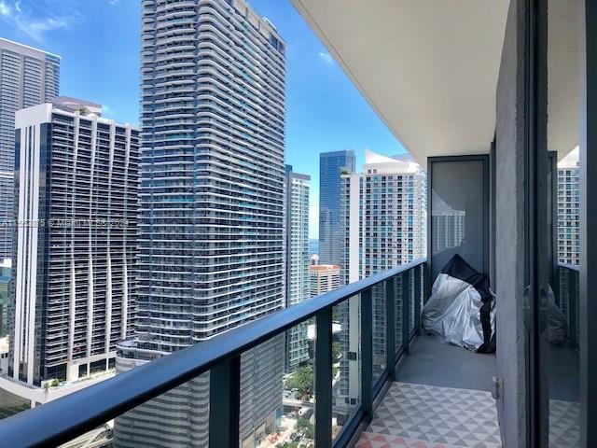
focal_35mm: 28
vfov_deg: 49.7
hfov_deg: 63.4
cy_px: 224
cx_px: 298
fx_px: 483
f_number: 1.8
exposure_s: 1/800
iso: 20
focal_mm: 4
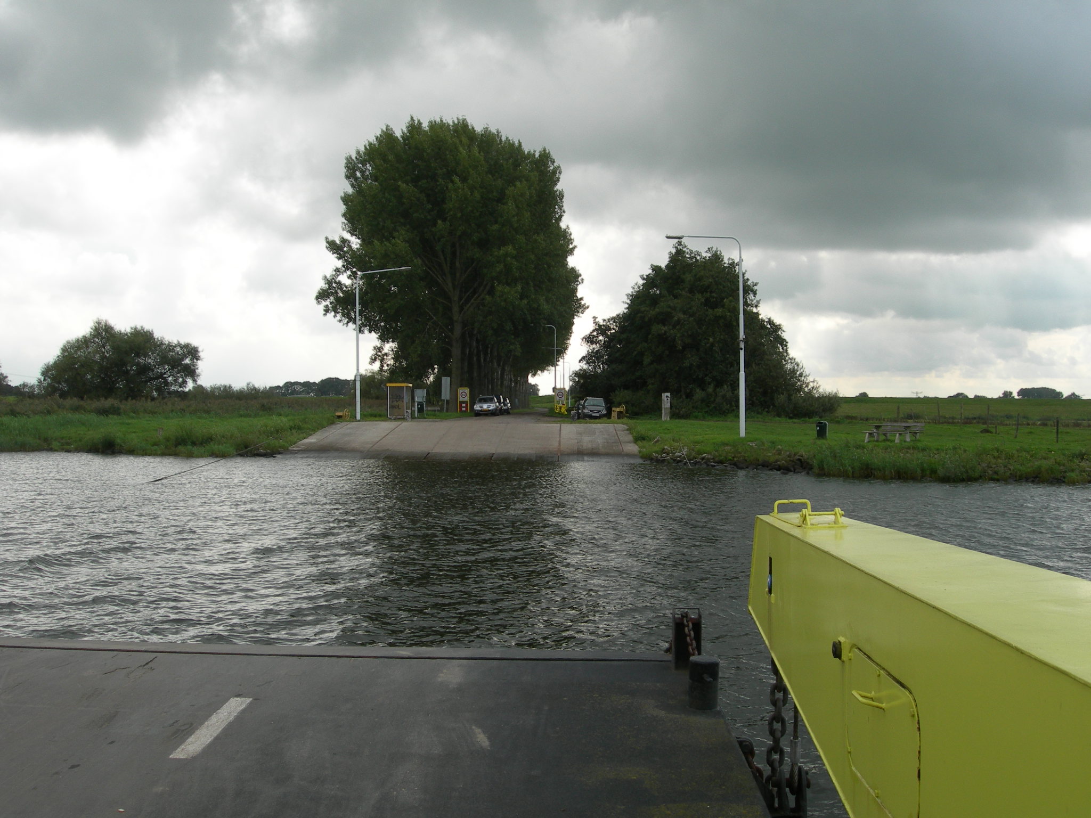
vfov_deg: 37.7
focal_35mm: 38
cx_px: 546
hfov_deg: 49.0
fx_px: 1198
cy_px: 409
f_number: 4.8
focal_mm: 7.8
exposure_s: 1/378
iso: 50
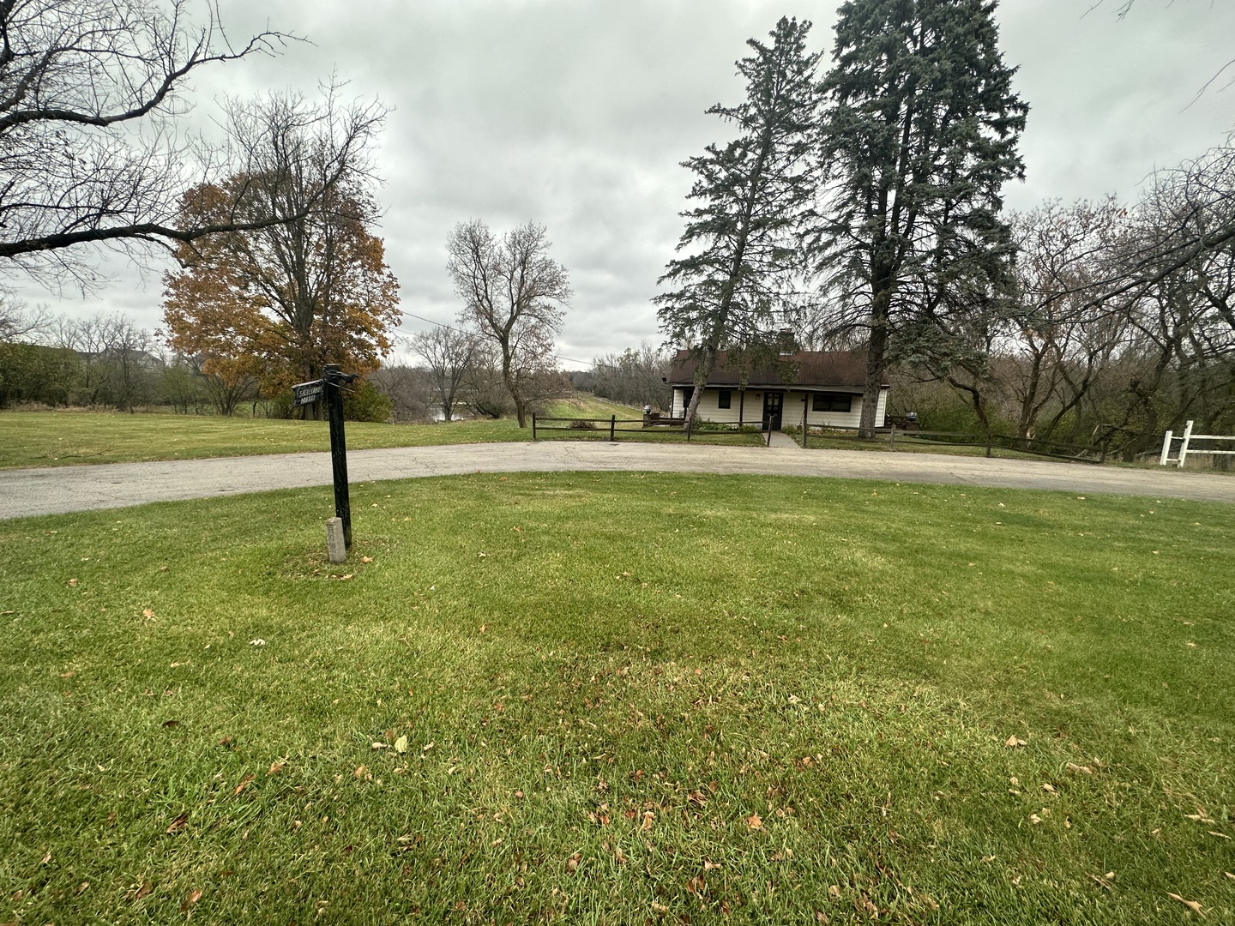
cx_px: 618
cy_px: 463
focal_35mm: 14
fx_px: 499
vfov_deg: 85.7
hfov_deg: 102.1
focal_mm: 2.22
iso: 64
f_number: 2.2
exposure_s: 1/99
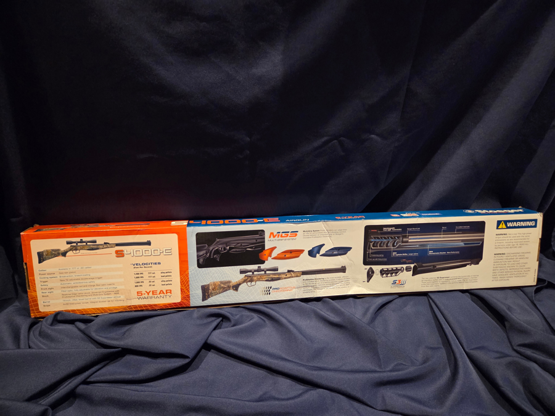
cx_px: 278
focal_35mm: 23
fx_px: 369
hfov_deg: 73.9
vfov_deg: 58.9
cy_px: 208
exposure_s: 1/60
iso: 1600
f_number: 1.8
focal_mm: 5.4
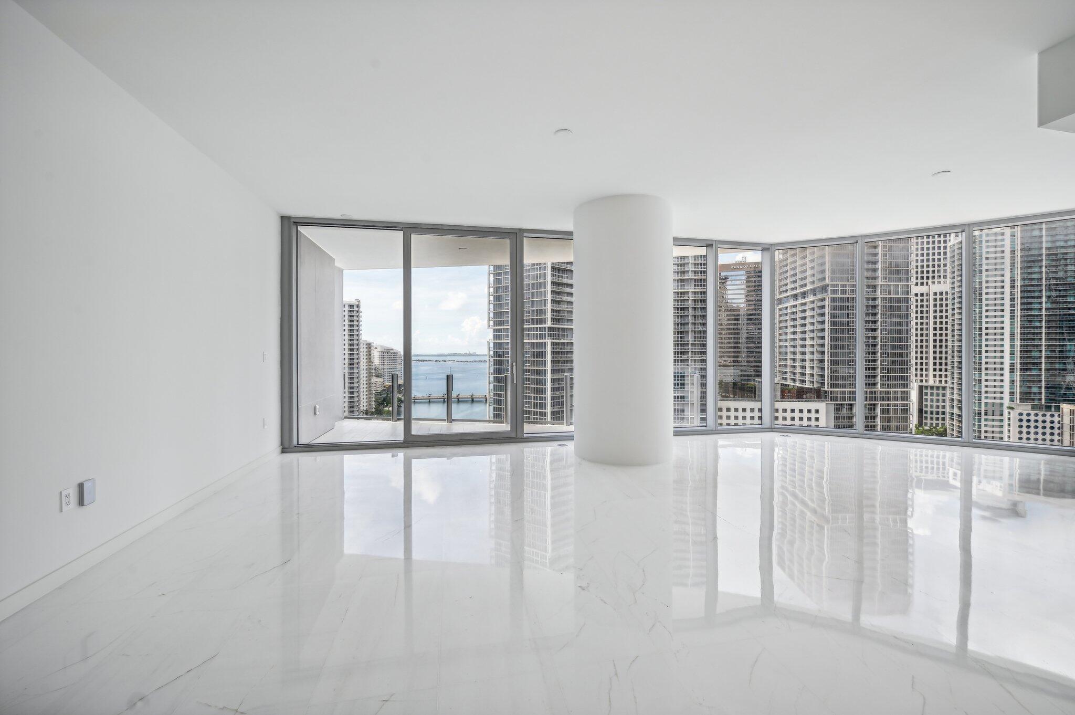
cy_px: 358
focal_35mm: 14
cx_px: 538
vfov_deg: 81.1
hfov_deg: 104.3
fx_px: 418
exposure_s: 1/60
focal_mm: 14
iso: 100
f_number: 8
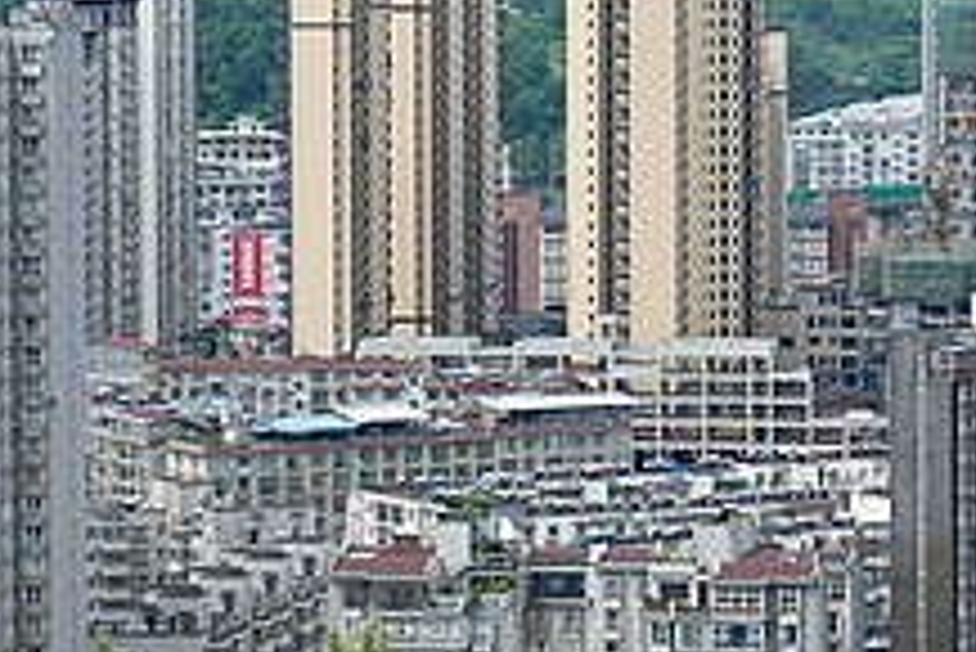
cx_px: 1120
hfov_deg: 9.0
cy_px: 151
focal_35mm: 225
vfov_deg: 6.1
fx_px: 6104
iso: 125
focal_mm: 22.46
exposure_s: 1/1000
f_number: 4
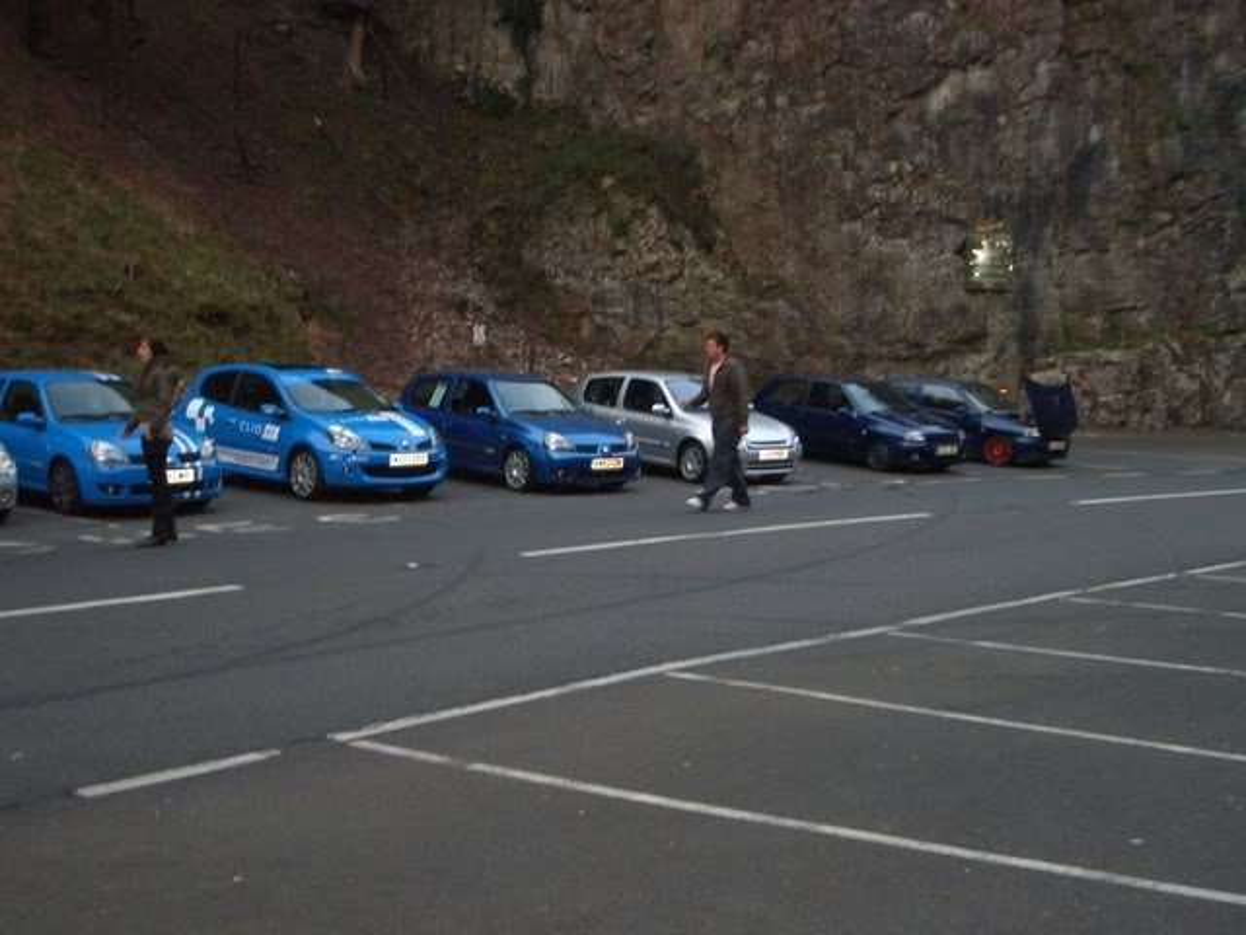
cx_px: 623
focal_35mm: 49
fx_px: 1764
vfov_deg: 29.7
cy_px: 468
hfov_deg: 38.9
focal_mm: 8.2
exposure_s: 1/60
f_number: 3.1
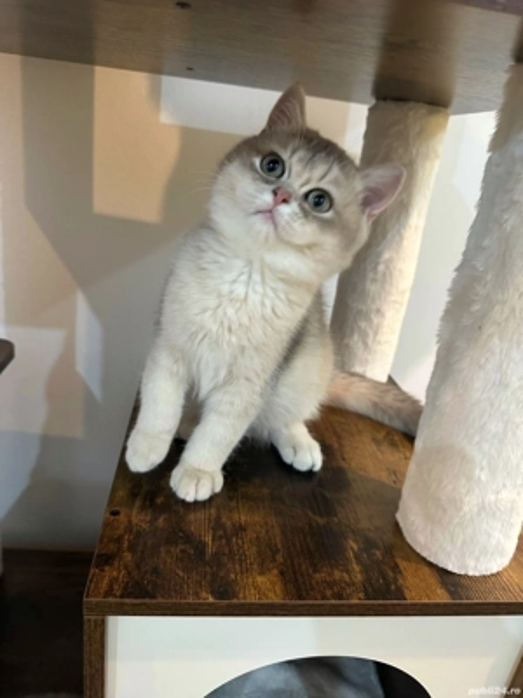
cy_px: 349
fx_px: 483
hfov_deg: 56.8
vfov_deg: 71.6
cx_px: 262
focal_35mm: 24
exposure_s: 1/50
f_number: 1.78
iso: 320
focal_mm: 6.86
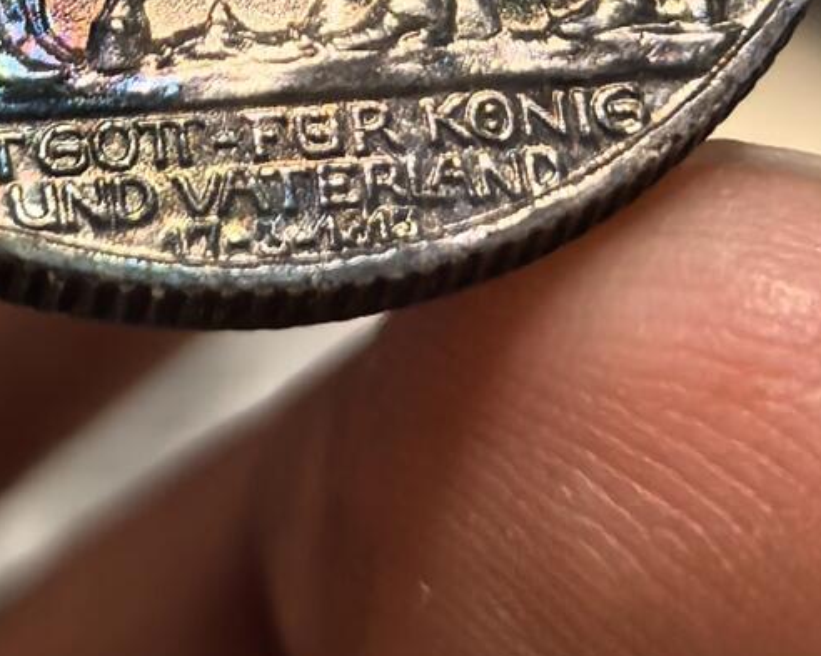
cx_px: 237
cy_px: -356
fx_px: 4687
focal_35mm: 193
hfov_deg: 10.0
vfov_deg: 7.8
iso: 80
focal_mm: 6.98
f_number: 2
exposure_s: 1/100
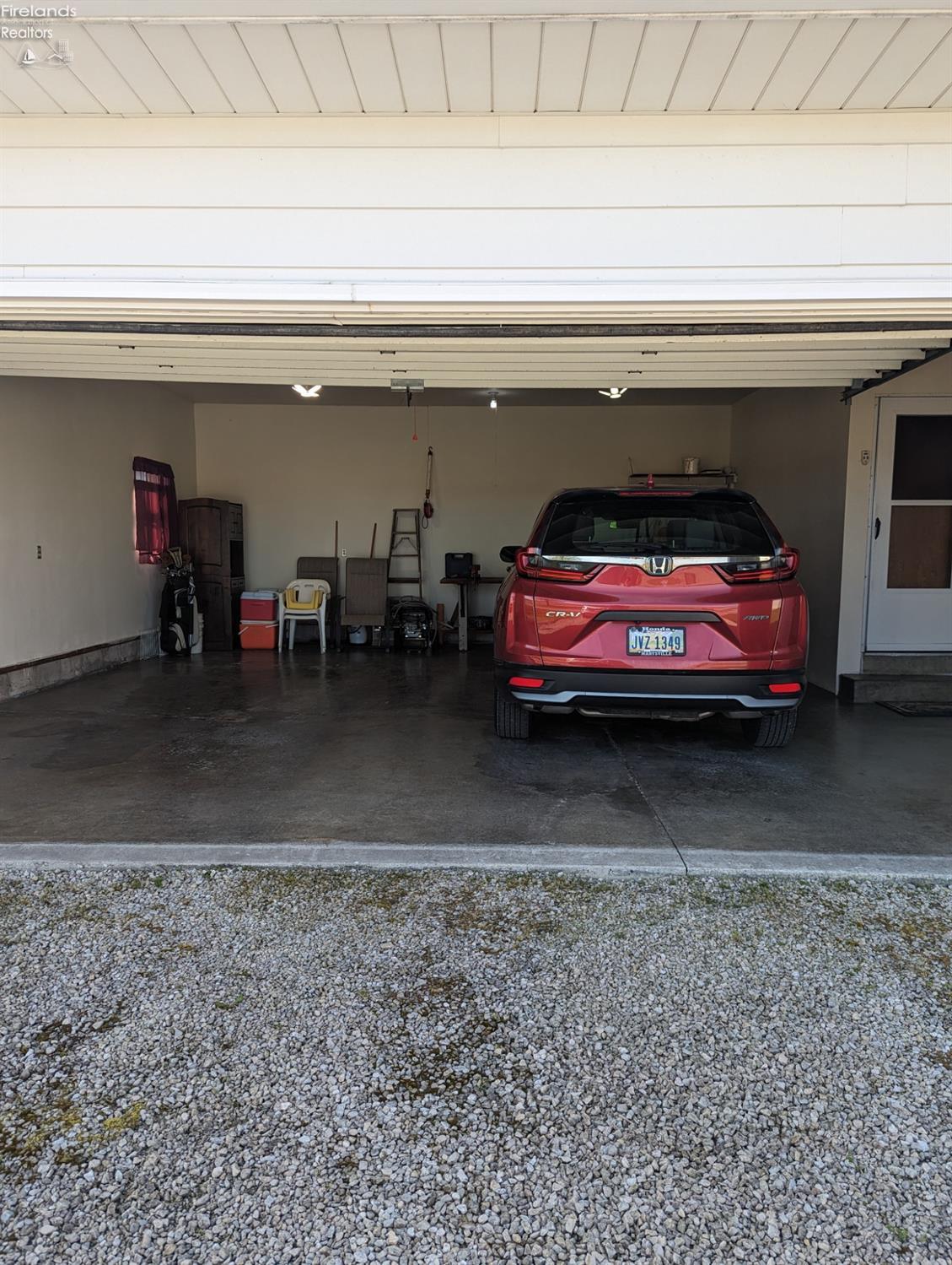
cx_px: 476
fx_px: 878
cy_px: 632
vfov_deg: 71.5
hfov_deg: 56.9
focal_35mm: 24
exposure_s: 1/449
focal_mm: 6.81
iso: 43
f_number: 1.85
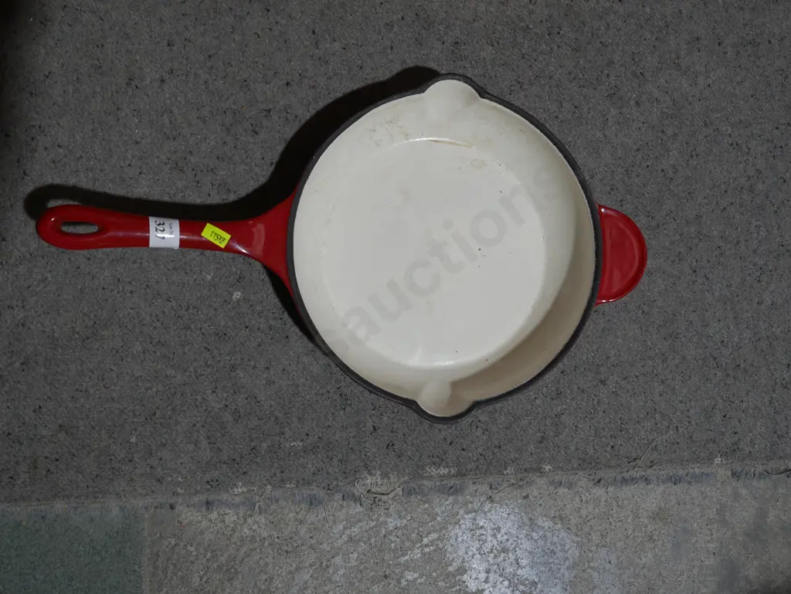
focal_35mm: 38
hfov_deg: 49.0
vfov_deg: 37.8
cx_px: 396
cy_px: 297
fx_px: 869
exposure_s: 1/80
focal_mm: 19
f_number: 4.1
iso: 200
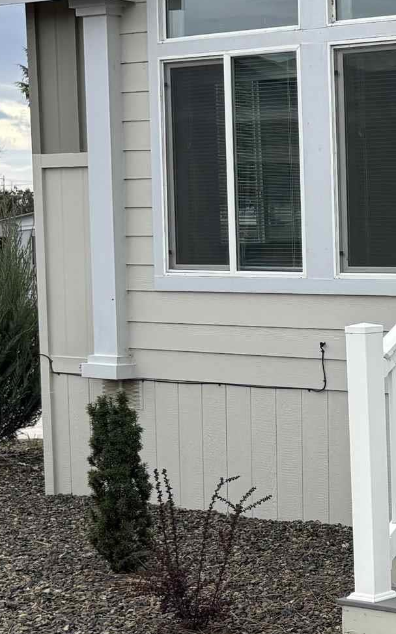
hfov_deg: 13.9
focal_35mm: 87
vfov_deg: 23.8
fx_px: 1503
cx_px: 636
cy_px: 394
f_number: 1.6
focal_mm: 5.96
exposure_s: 1/1812
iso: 50
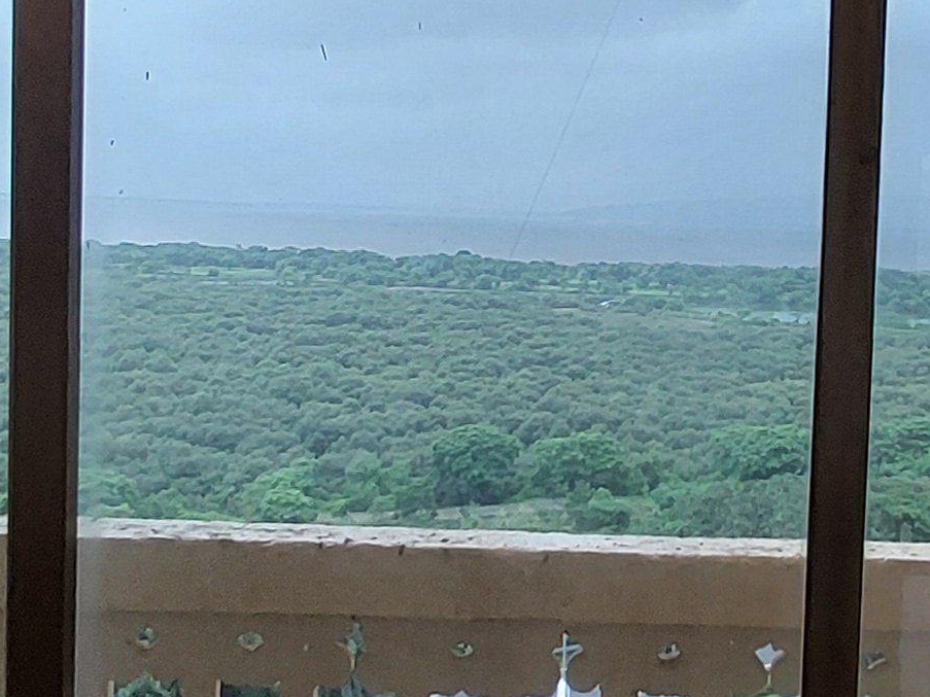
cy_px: 279
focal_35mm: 47
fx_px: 1263
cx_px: 736
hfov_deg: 39.0
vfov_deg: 30.8
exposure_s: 1/50
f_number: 2.2
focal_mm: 1.42
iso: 125
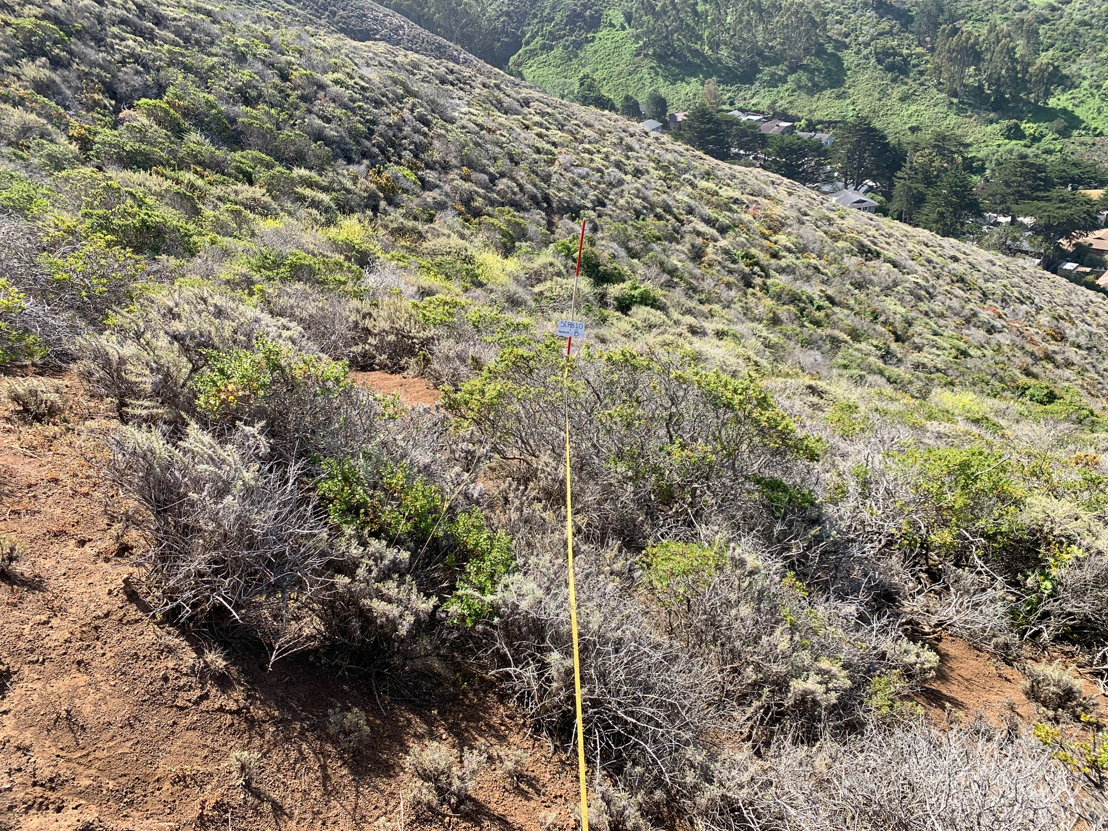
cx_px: 554
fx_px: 832
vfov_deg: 53.1
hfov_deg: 67.3
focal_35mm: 26
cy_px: 416
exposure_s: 1/730
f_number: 1.8
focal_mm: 4.25
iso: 25
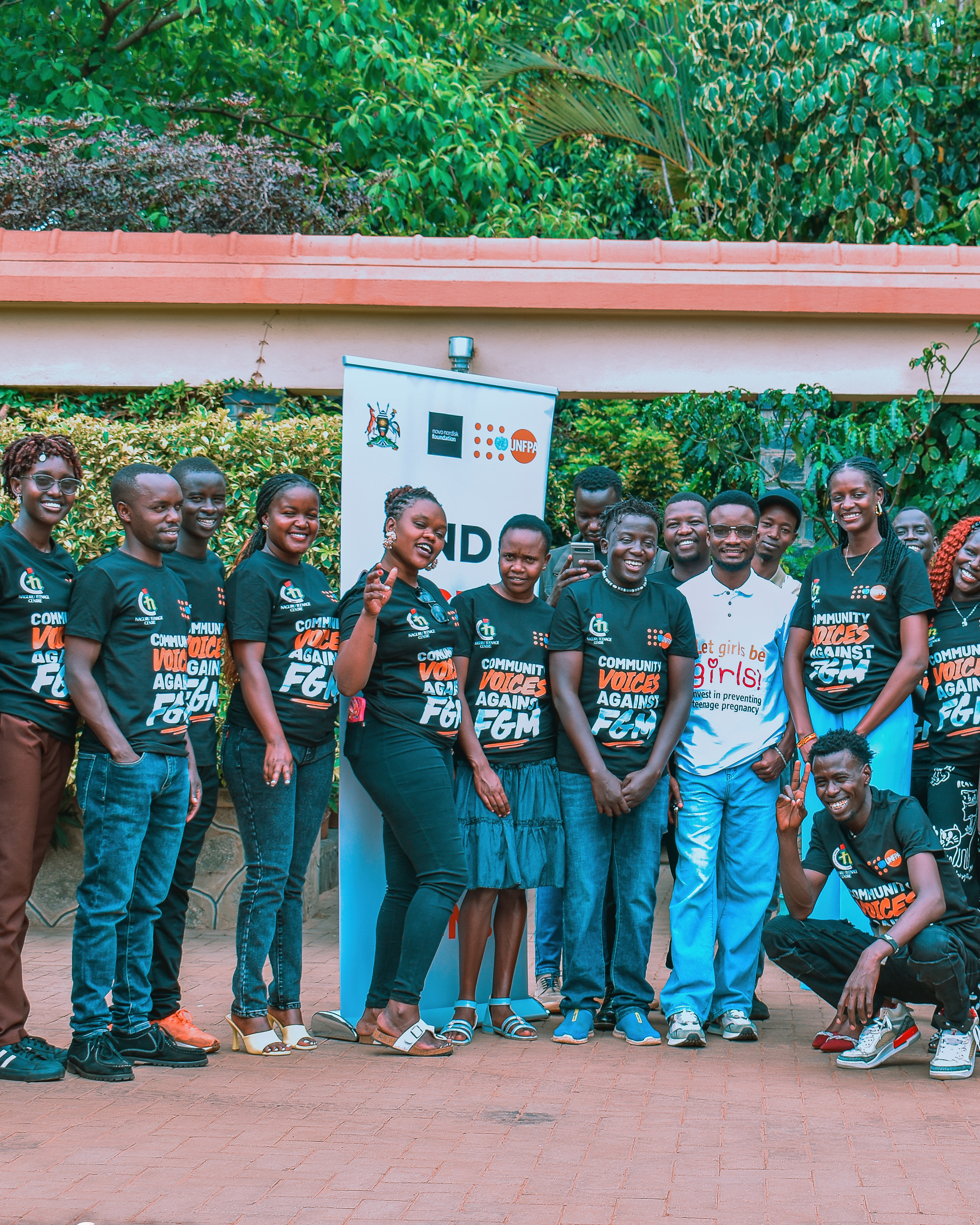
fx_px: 2492
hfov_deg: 22.1
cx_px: 679
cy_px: 622
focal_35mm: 69
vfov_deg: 27.6
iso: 100
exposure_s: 1/100
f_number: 5.6
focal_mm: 31
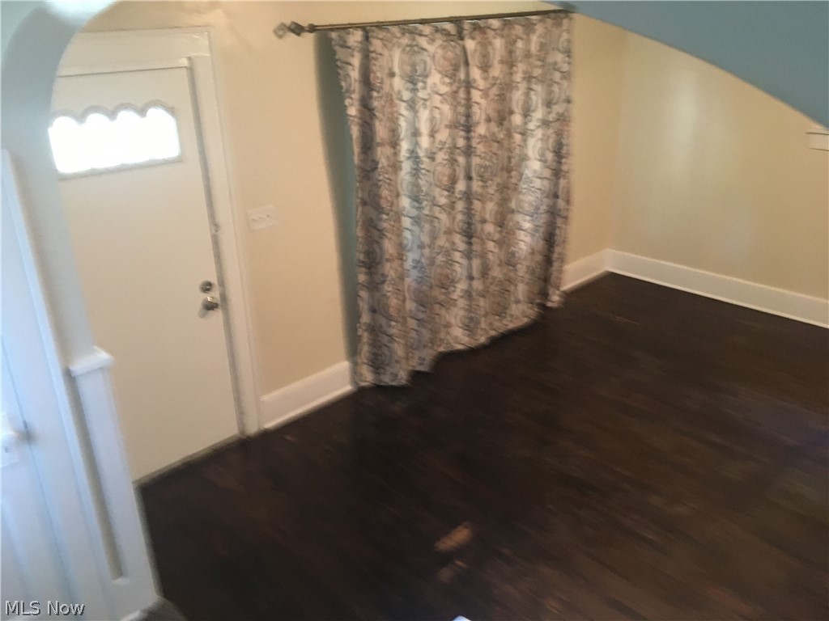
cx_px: 414
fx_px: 695
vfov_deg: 48.2
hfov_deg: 61.7
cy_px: 310
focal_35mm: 29
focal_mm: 4.15
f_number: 2.2
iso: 400
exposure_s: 1/15
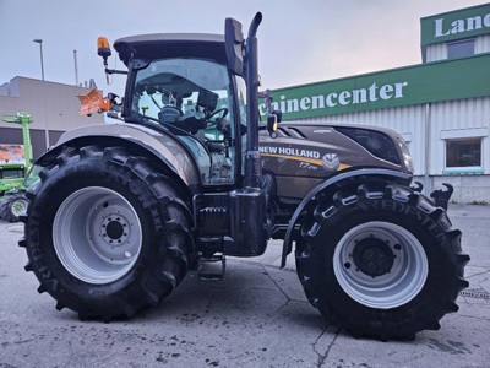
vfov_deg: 58.9
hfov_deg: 73.9
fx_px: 326
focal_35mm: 23
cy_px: 184
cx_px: 245
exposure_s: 1/180
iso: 200
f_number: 1.8
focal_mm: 5.4
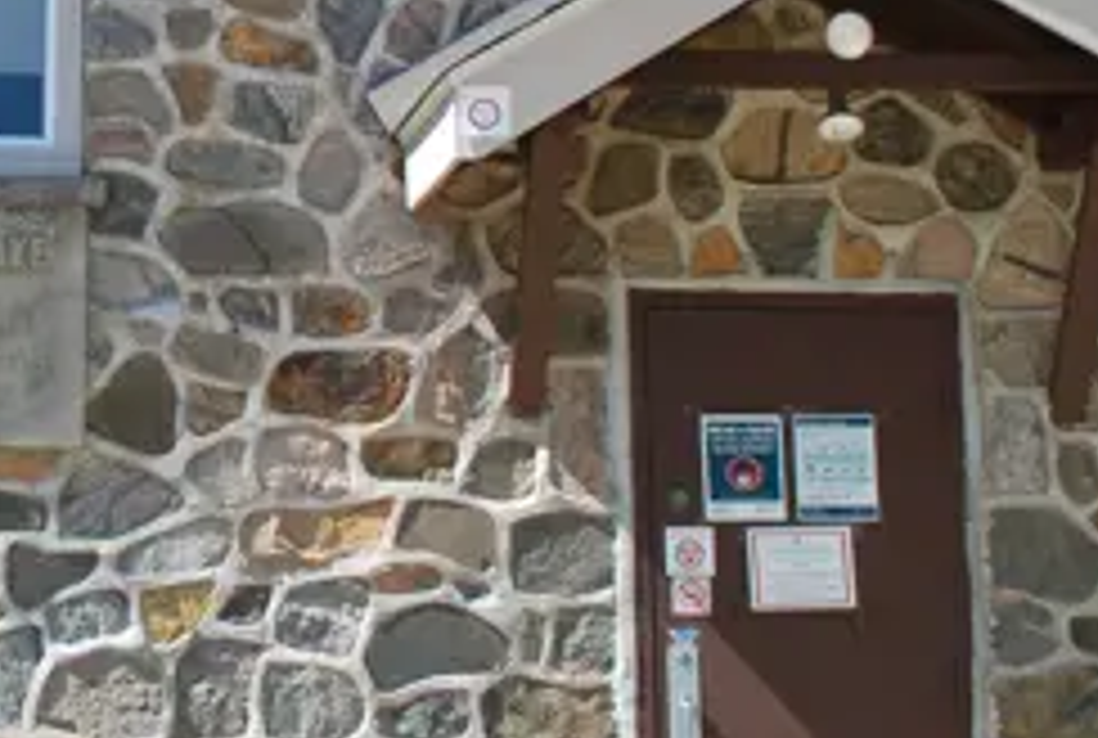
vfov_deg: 12.7
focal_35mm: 107
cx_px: -72
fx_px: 3271
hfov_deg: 18.4
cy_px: -63
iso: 100
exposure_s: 1/160
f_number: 6.3
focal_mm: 18
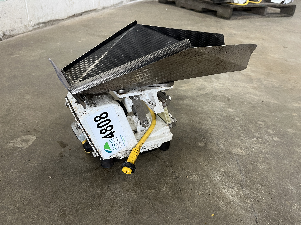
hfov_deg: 65.3
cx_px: 149
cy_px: 115
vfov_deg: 51.3
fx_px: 235
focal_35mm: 27
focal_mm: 5.1
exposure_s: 1/60
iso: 125
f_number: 1.6
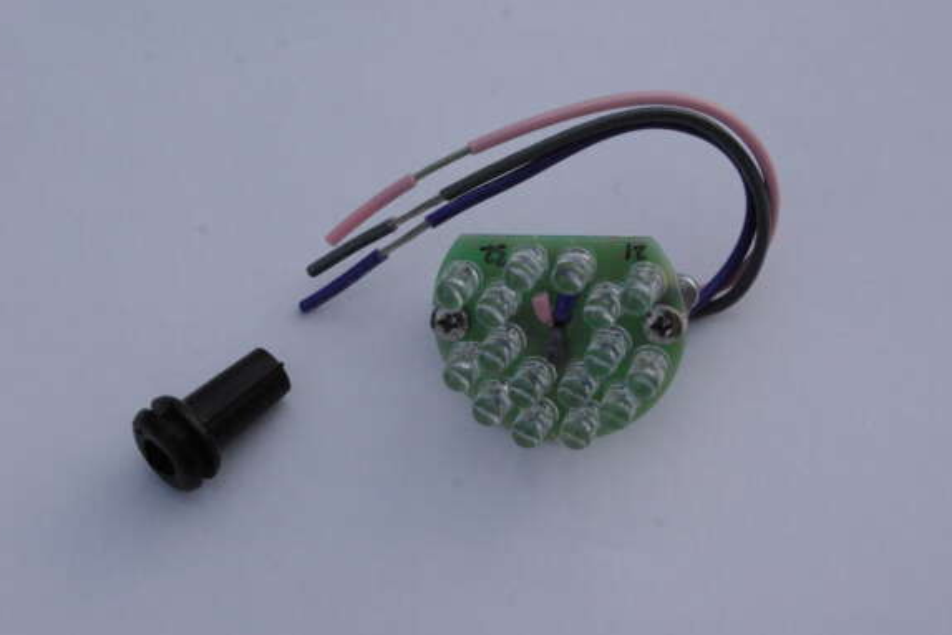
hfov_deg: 21.7
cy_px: 315
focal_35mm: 94
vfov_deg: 14.6
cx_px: 471
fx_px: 2486
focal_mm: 60
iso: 1600
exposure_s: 1/1000
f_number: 13
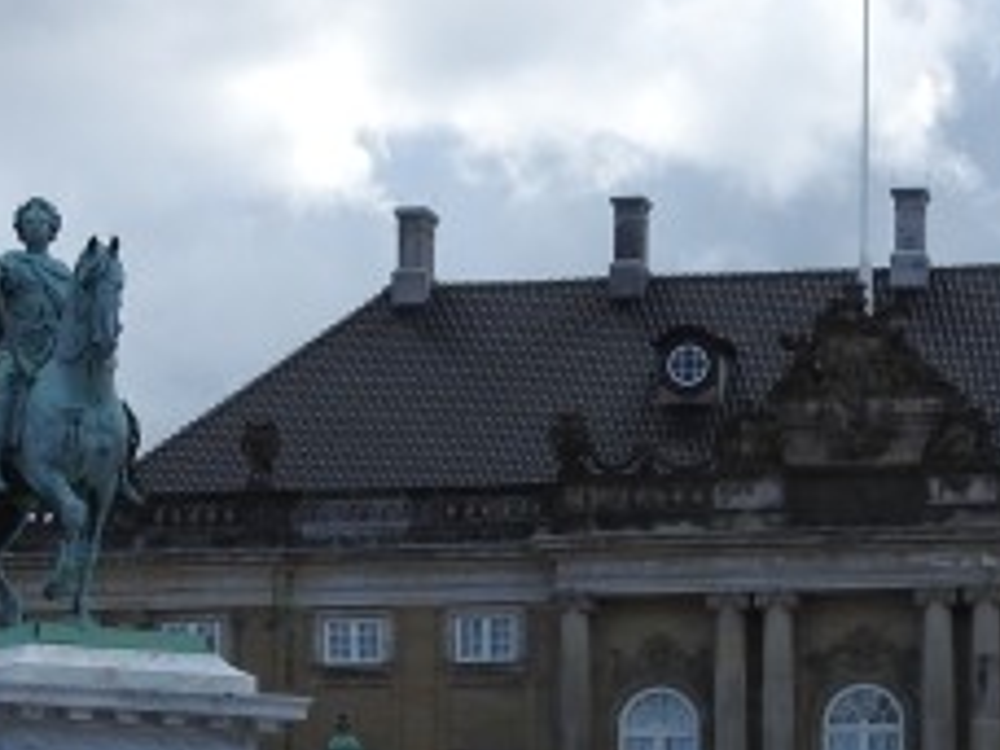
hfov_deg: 12.5
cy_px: 737
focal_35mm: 158
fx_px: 4564
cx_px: 575
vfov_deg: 9.3
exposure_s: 1/1000
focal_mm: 8.1
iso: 100
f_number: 4
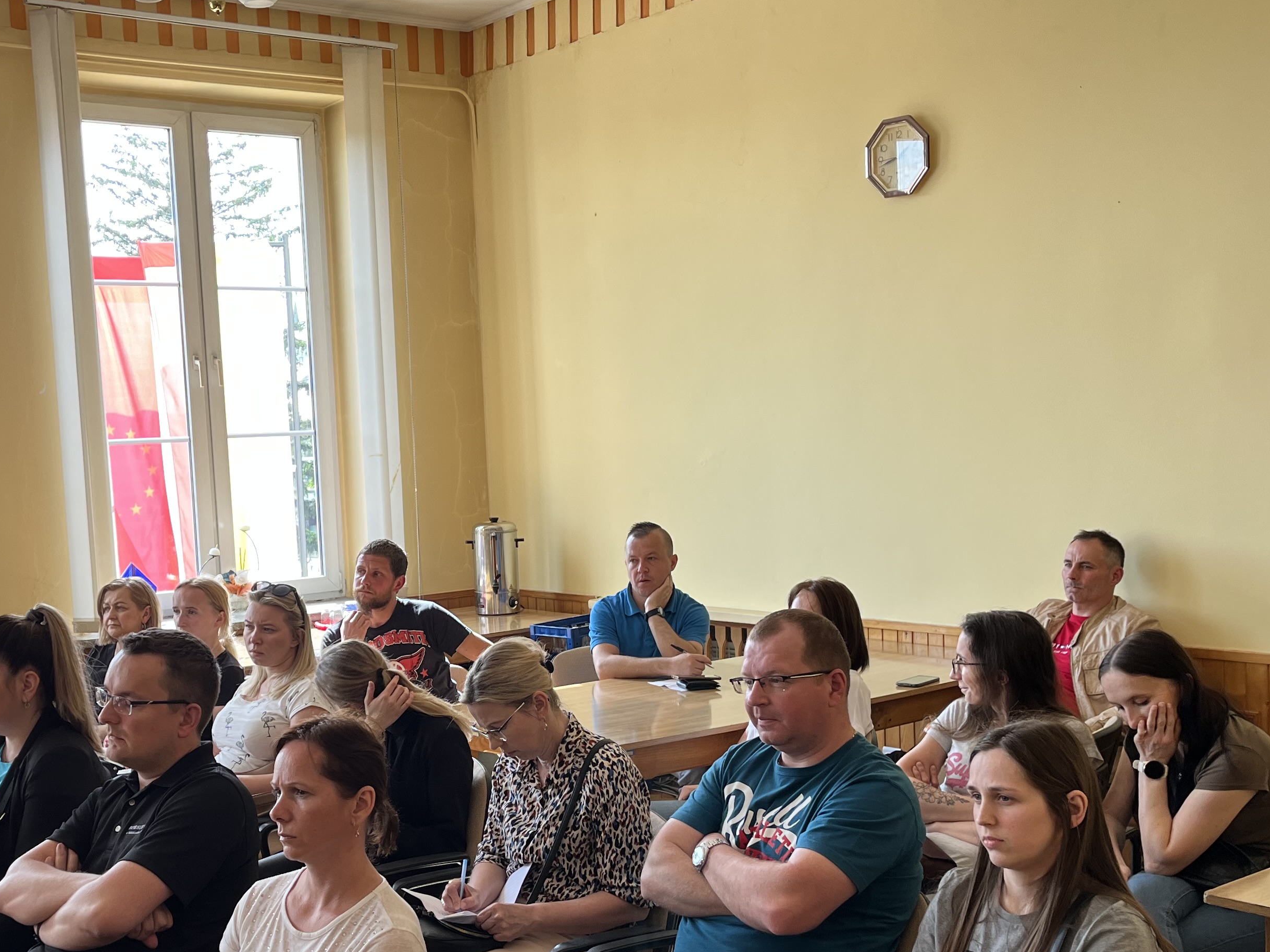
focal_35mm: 43
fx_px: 1577
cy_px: 601
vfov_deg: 33.4
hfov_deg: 43.5
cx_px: 484
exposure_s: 1/121
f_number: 1.6
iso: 40
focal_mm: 5.1
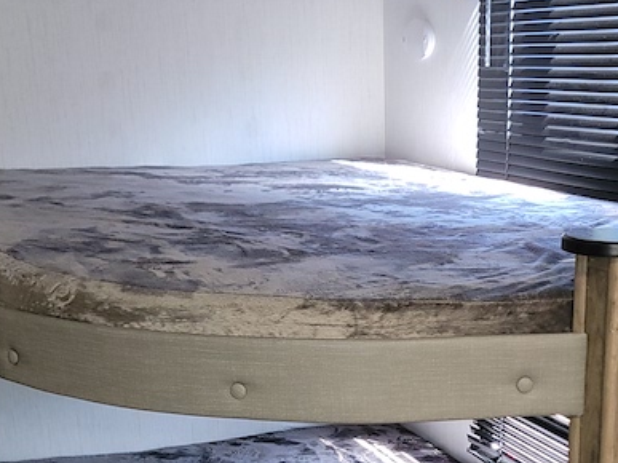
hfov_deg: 30.8
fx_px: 1107
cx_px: 447
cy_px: 449
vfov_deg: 22.8
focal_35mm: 62
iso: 125
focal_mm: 6.7
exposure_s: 1/20
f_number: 1.8
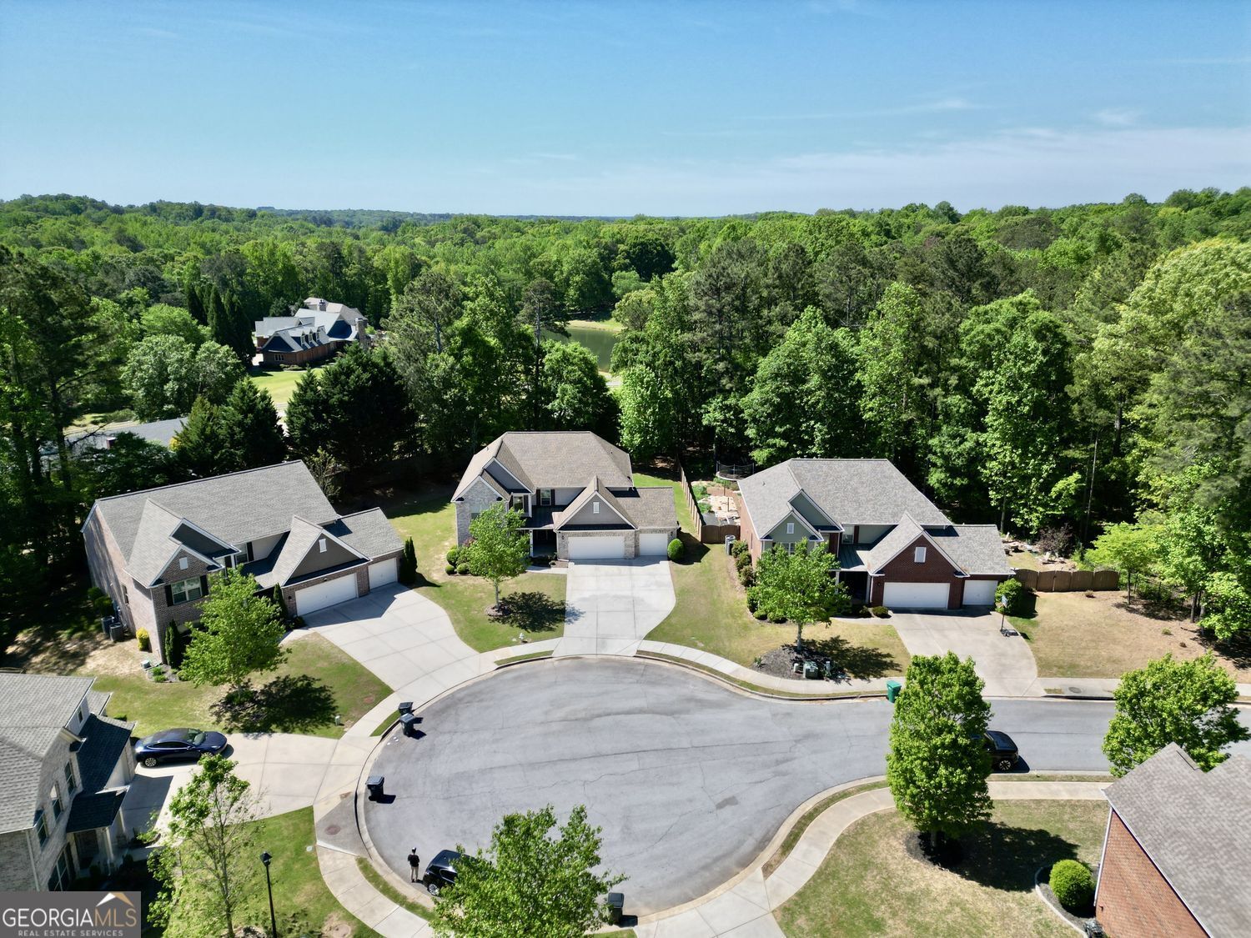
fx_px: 867
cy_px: 469
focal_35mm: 24
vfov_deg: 56.8
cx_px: 626
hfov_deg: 71.6
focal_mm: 6.72
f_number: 1.7
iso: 120
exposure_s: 1/2500
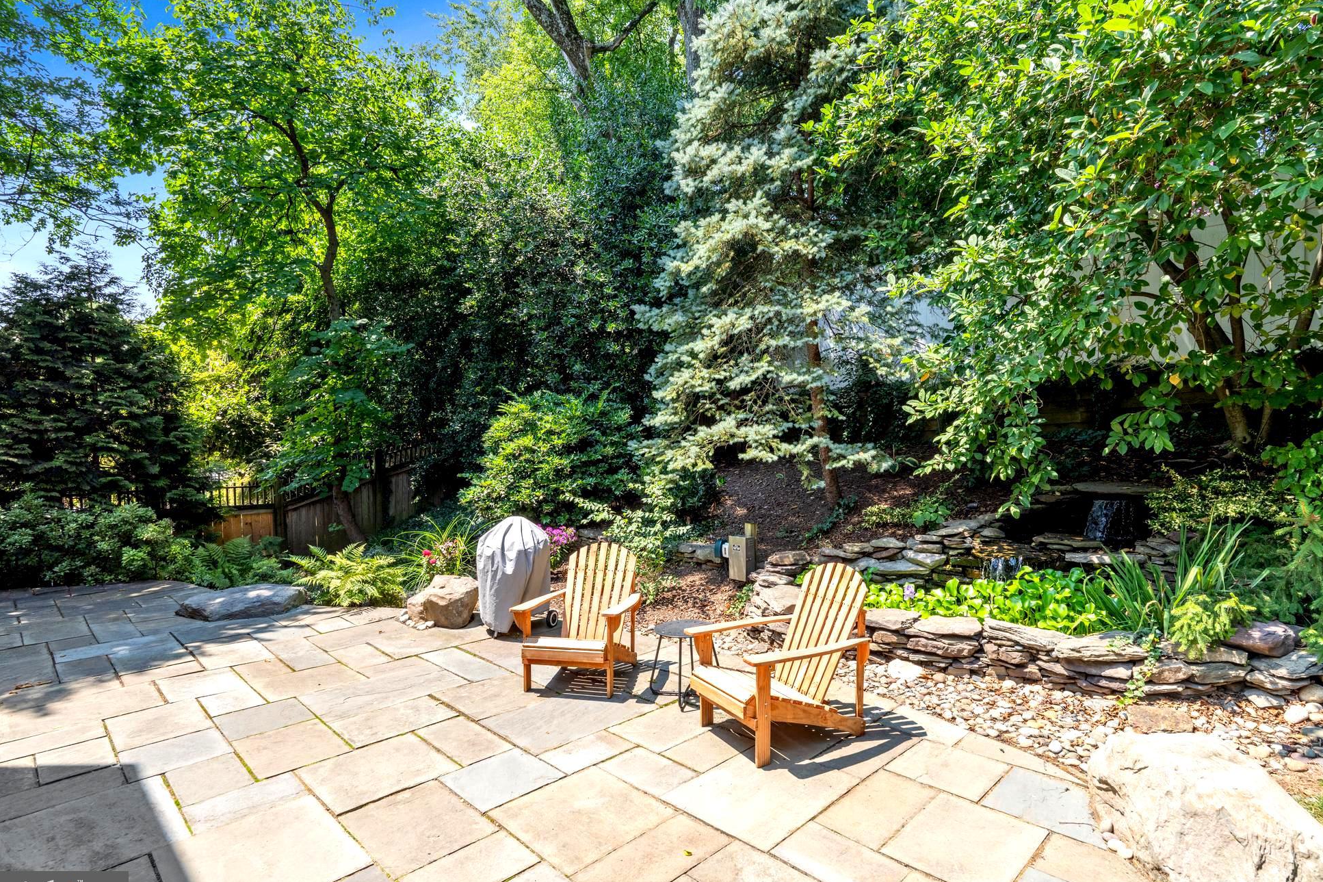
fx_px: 661
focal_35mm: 18
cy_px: 454
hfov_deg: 90.0
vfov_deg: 67.4
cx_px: 677
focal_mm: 17
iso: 200
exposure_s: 1/200
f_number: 8
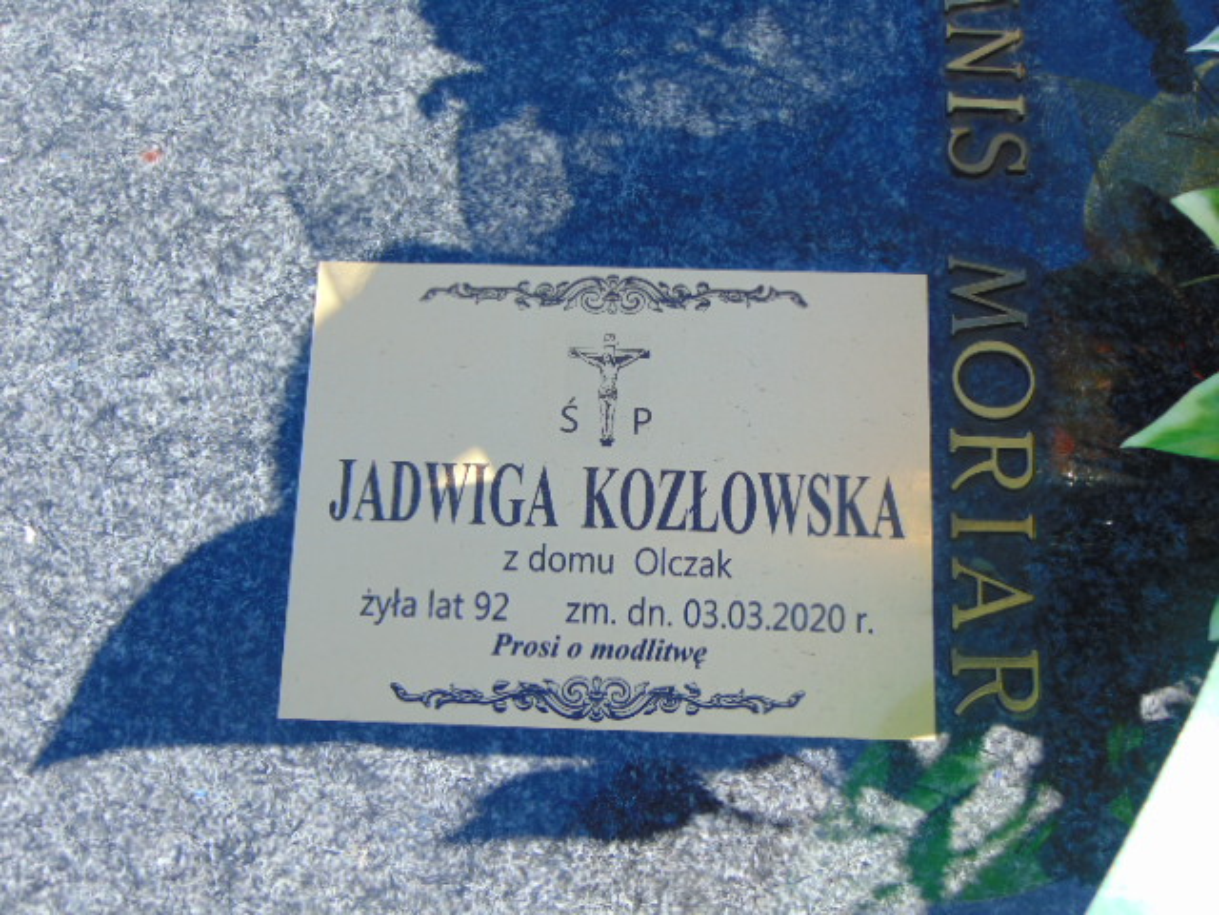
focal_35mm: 42
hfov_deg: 44.8
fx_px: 1479
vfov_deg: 34.3
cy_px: 458
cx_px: 610
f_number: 3.3
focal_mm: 7.6
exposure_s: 1/320
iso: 80
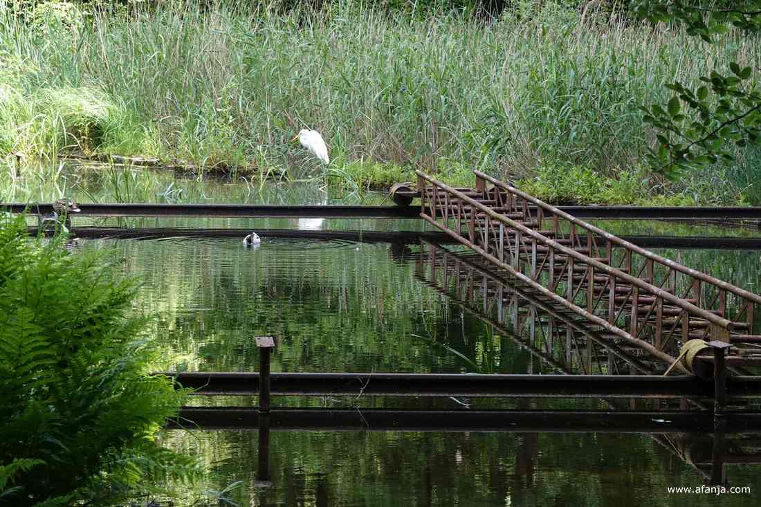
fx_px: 3043
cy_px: 254
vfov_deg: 9.5
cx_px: 380
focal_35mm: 144
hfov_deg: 14.3
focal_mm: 52.82
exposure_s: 1/60
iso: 250
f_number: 7.1
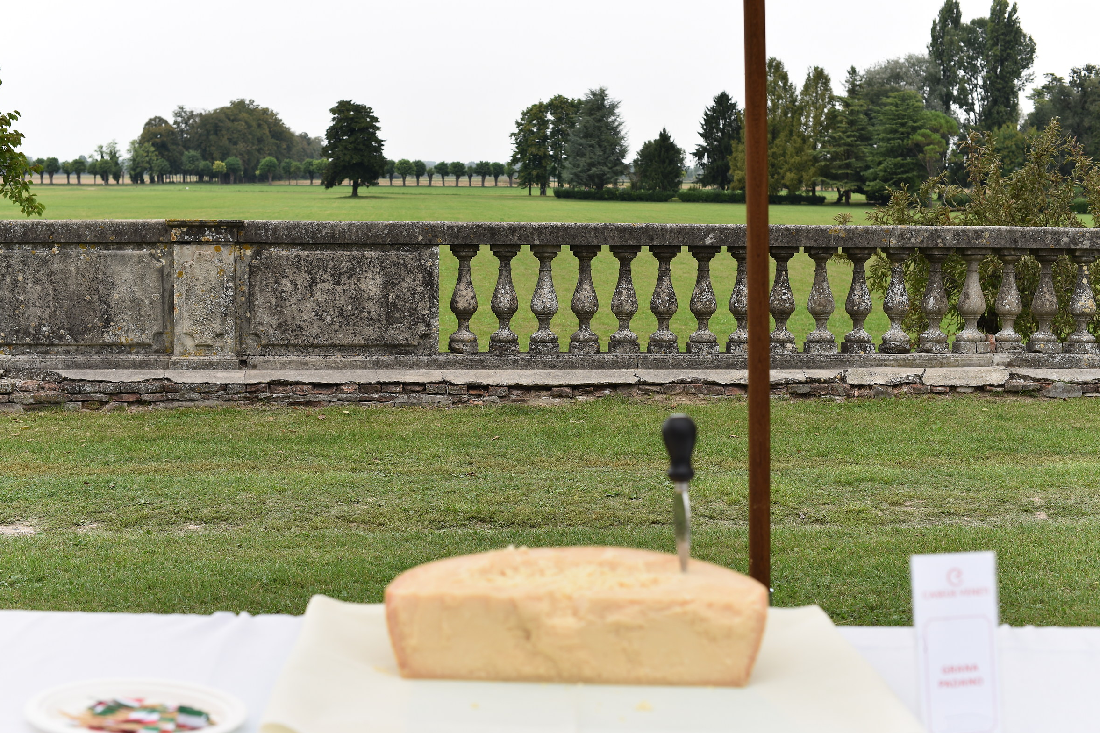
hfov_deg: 38.9
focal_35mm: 51
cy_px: 370
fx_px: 1558
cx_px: 542
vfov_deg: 26.5
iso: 100
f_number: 5.6
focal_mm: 50
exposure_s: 1/125
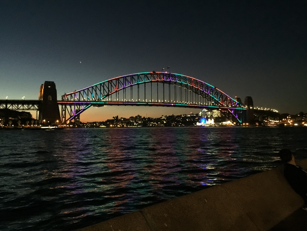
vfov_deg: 48.2
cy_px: 116
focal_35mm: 29
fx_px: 257
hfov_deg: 61.7
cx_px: 154
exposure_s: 1/4
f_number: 2.2
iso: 250
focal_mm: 4.15
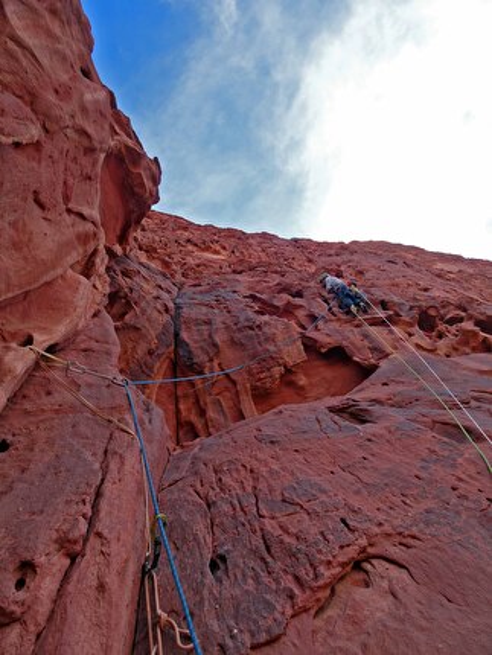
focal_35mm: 24
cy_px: 328
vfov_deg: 71.6
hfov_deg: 56.9
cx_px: 246
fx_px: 454
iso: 80
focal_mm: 4.1
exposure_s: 1/250
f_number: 3.5
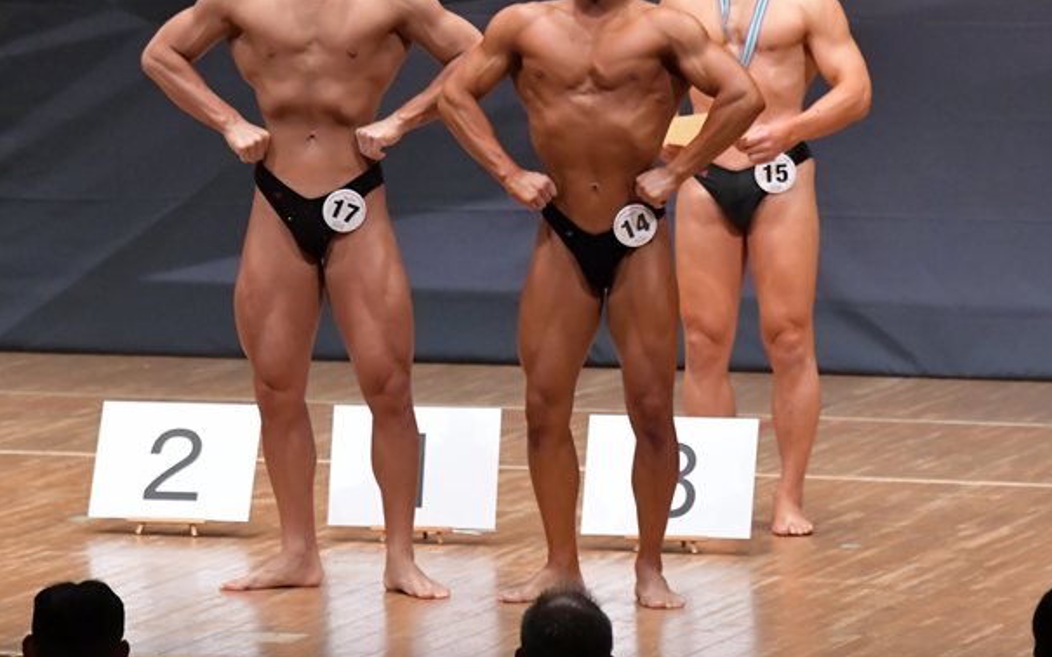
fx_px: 9546
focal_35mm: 333
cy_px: 250
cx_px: 449
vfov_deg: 3.9
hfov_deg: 6.3
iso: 8000
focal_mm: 170
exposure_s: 1/400
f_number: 5.6
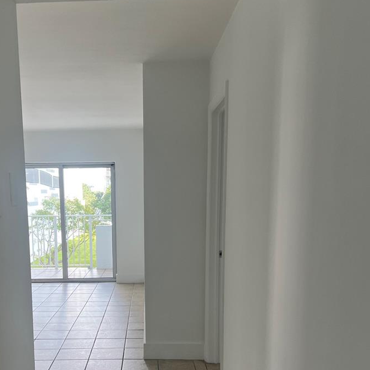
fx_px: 496
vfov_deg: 39.9
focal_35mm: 41
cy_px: 272
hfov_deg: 40.5
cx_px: 130
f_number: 1.5
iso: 64
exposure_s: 1/166
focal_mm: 5.7
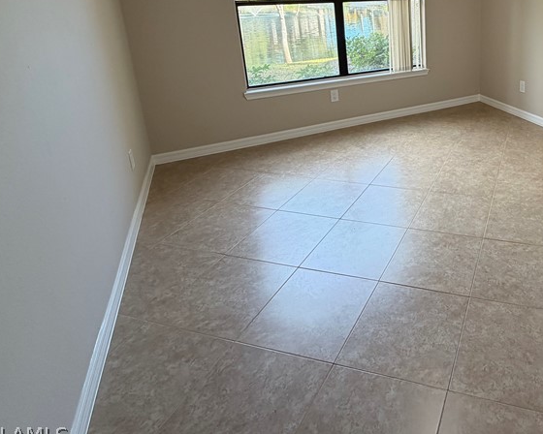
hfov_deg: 61.8
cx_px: 443
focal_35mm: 25
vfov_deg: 52.6
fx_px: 402
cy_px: 79
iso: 64
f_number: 2.2
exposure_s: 1/62
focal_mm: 2.22
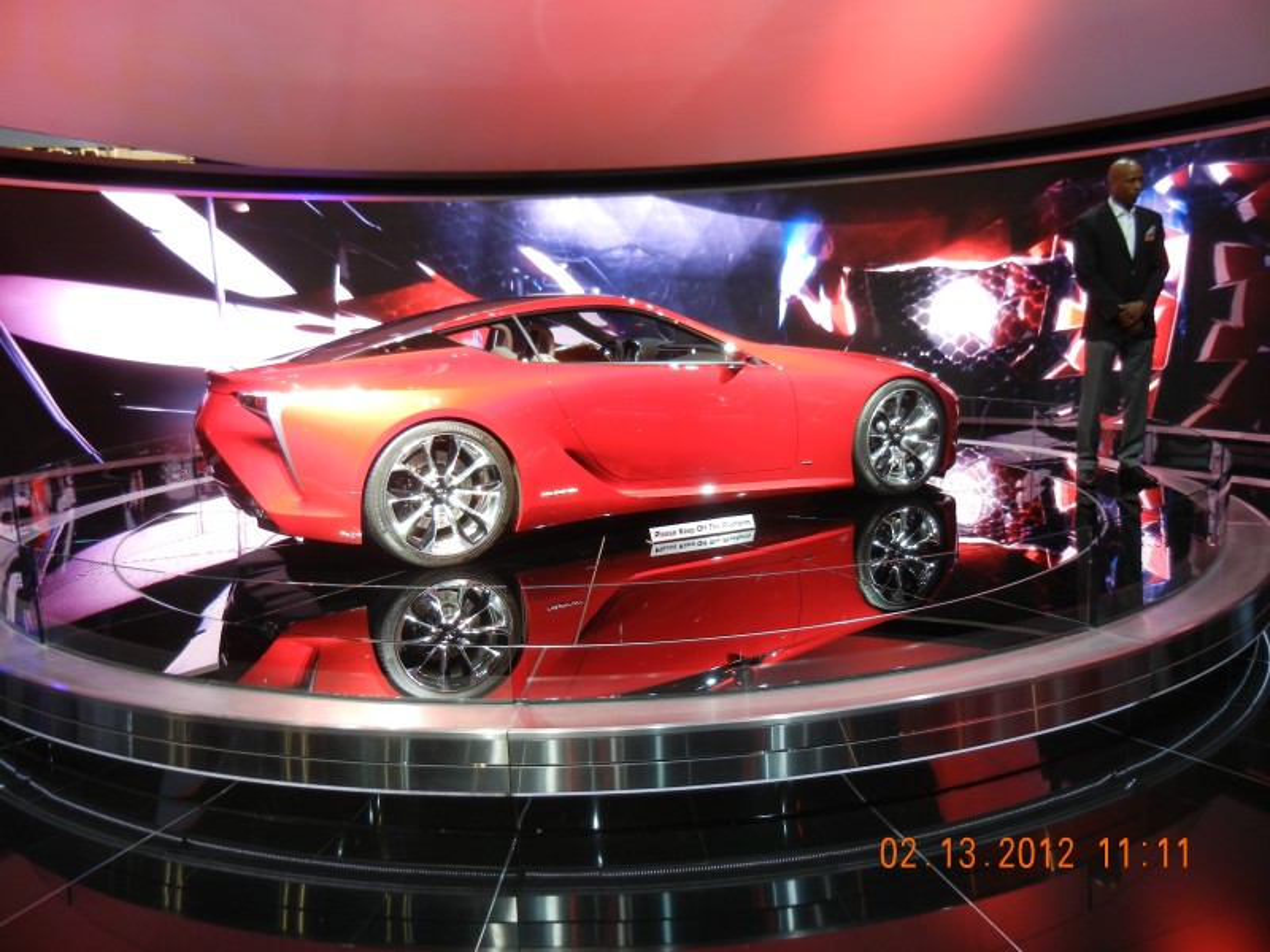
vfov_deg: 46.8
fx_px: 1101
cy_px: 476
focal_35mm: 30
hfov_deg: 60.0
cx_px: 635
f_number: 3.5
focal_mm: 5.4
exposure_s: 1/60.1
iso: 160
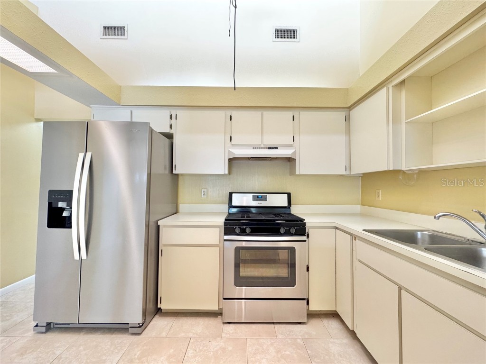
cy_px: 182
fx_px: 197
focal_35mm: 14
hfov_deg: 102.1
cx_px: 243
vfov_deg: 85.7
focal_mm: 2.22
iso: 200
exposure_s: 1/60
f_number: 2.2
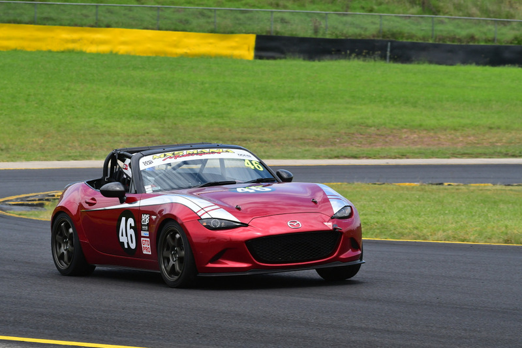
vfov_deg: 4.6
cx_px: 261
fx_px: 4351
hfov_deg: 6.9
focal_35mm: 300
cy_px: 174
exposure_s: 1/640
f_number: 11
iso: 640
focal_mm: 200
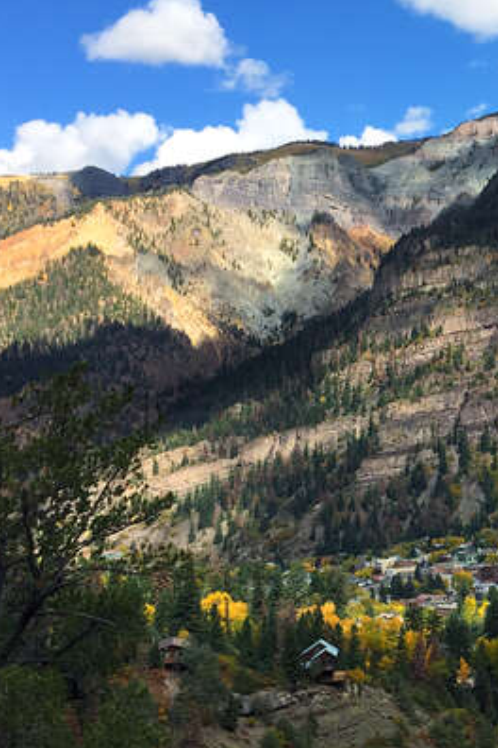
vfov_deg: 32.9
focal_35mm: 61
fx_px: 1266
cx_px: 626
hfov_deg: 20.5
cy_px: 383
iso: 32
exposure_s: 1/1464
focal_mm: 4.15
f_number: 2.2
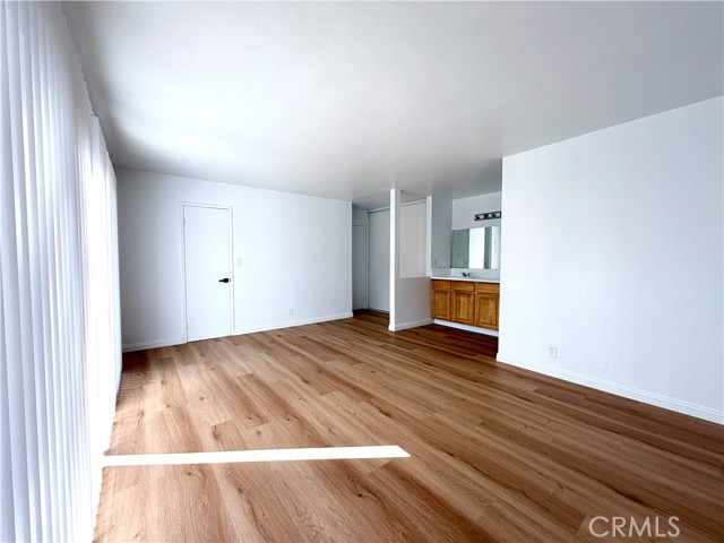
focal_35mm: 14
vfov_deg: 85.7
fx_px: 293
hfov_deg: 102.1
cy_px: 272
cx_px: 362
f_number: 2.2
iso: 40
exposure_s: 1/241
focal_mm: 2.22
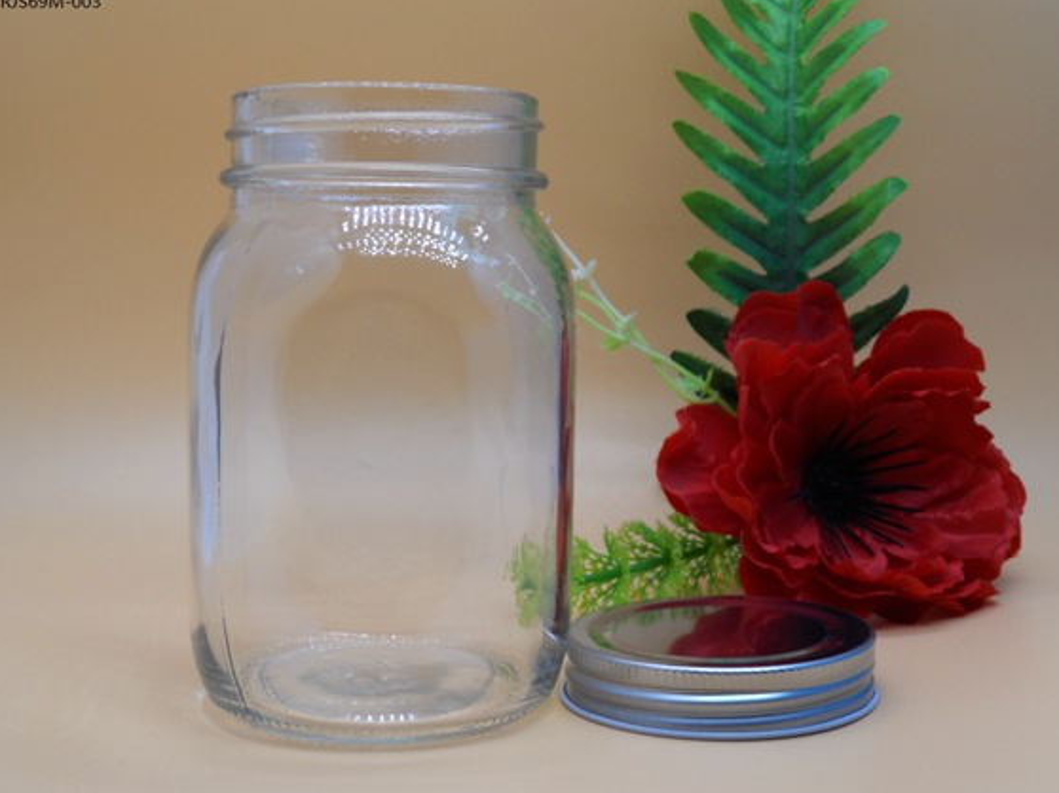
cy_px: 408
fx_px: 1743
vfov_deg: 25.6
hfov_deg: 33.8
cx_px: 562
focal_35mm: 57
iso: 80
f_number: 4
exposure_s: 1/250
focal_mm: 8.7
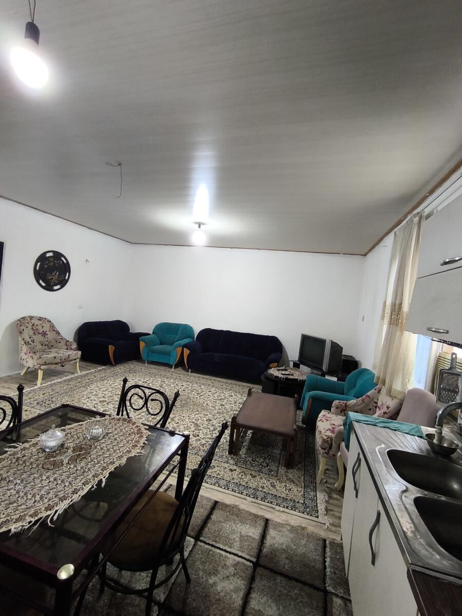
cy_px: 308
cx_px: 231
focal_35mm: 16
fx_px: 285
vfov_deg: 94.5
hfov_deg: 78.1
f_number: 2.2
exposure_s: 1/33.3
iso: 160
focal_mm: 1.65
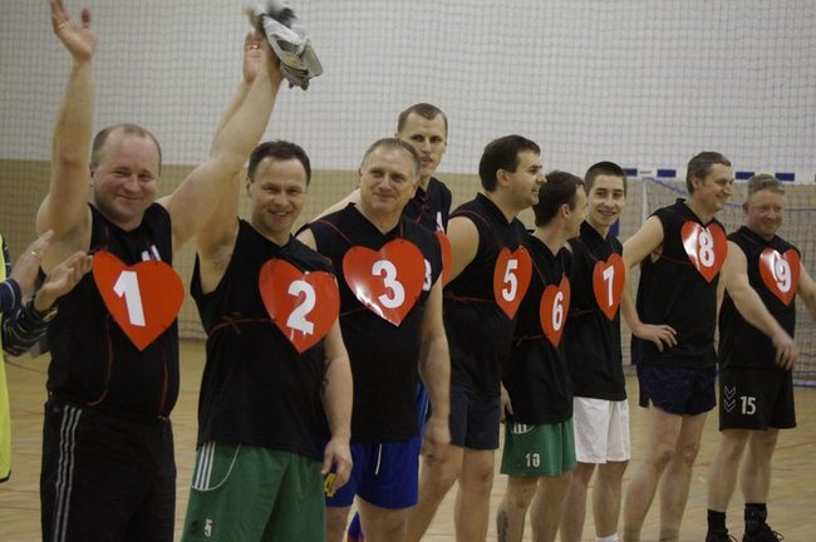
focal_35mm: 112
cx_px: 408
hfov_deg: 18.2
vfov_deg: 12.2
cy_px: 271
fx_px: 2547
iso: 3200
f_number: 4.5
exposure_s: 1/125
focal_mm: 75
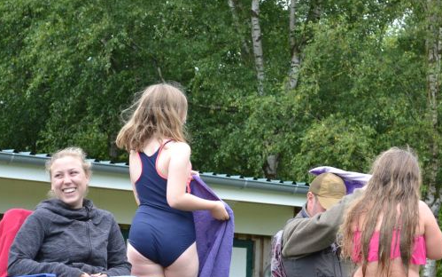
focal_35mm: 135
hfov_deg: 15.5
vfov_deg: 9.7
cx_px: 277
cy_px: 233
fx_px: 1624
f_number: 5.6
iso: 1100
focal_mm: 55
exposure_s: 1/500
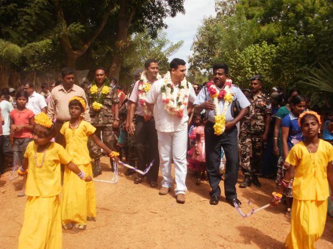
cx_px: 166
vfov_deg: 39.7
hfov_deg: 51.4
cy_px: 124
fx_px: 346
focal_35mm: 36
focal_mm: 6.3
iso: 100
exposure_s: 1/320
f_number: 5.6
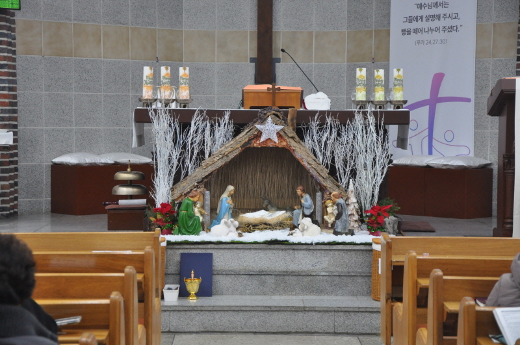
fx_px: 1428
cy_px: 172
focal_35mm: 99
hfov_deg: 20.6
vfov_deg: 13.8
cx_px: 260
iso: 1100
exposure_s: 1/30
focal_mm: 66
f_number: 5.3
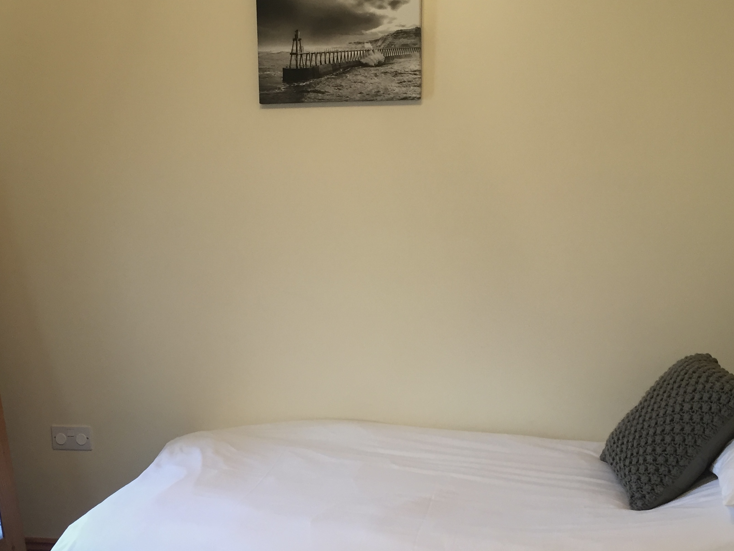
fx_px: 933
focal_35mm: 44
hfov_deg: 42.9
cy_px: 332
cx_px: 322
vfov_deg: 32.8
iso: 100
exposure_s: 1/33
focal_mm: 4.15
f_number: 2.2
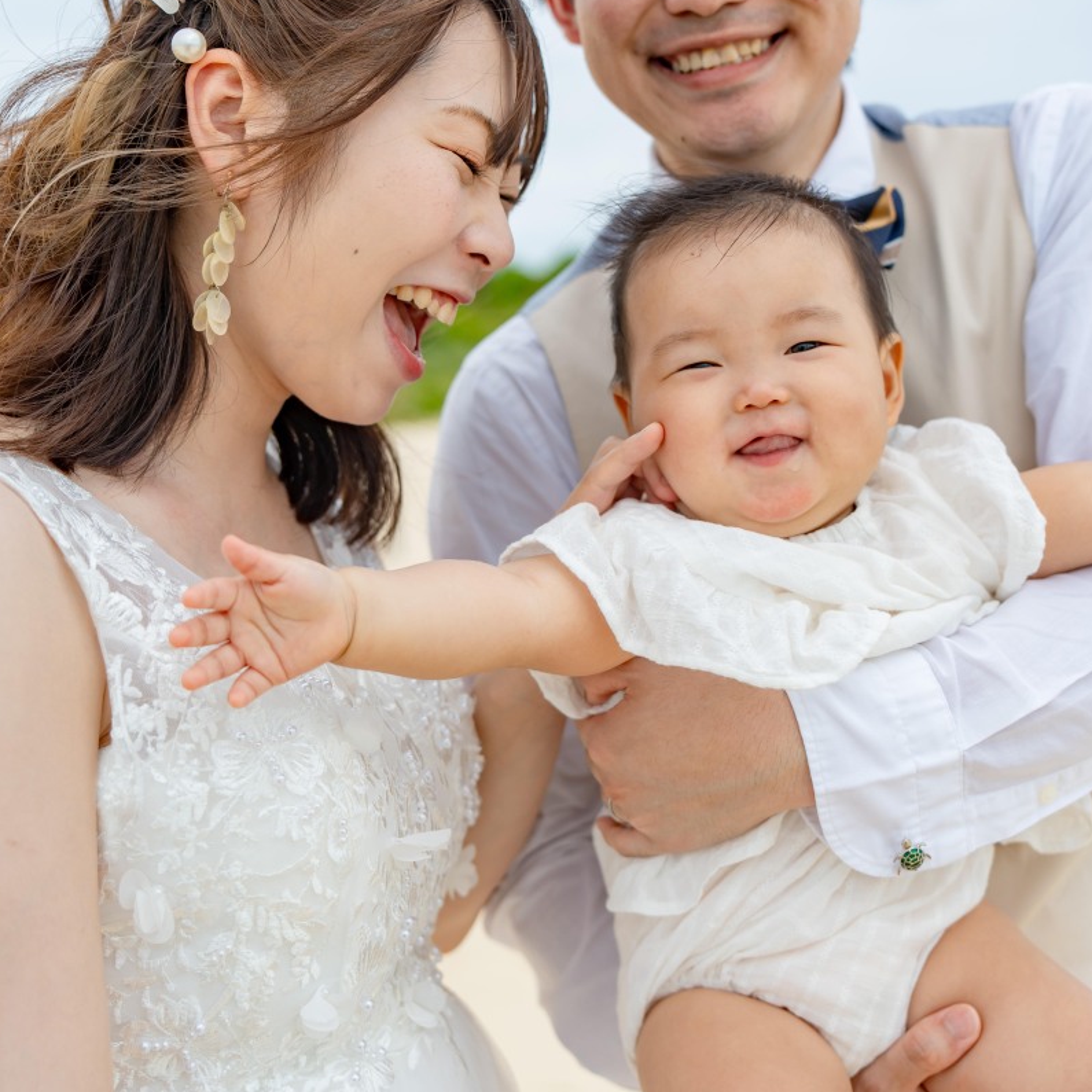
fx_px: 1785
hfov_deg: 34.0
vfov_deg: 33.9
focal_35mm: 50
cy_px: 433
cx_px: 548
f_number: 2.8
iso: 200
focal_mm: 39
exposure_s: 1/2000
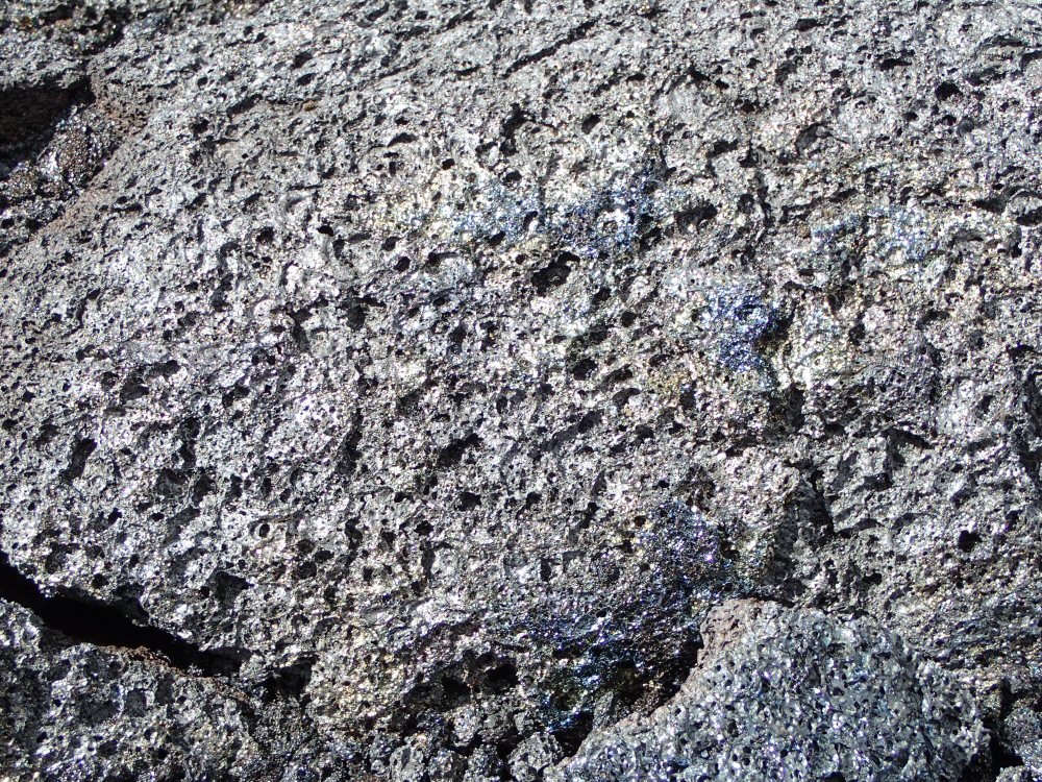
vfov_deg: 22.6
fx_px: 1957
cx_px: 521
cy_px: 391
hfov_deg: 29.8
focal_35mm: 65
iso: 100
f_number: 5
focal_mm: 11.78
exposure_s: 1/200
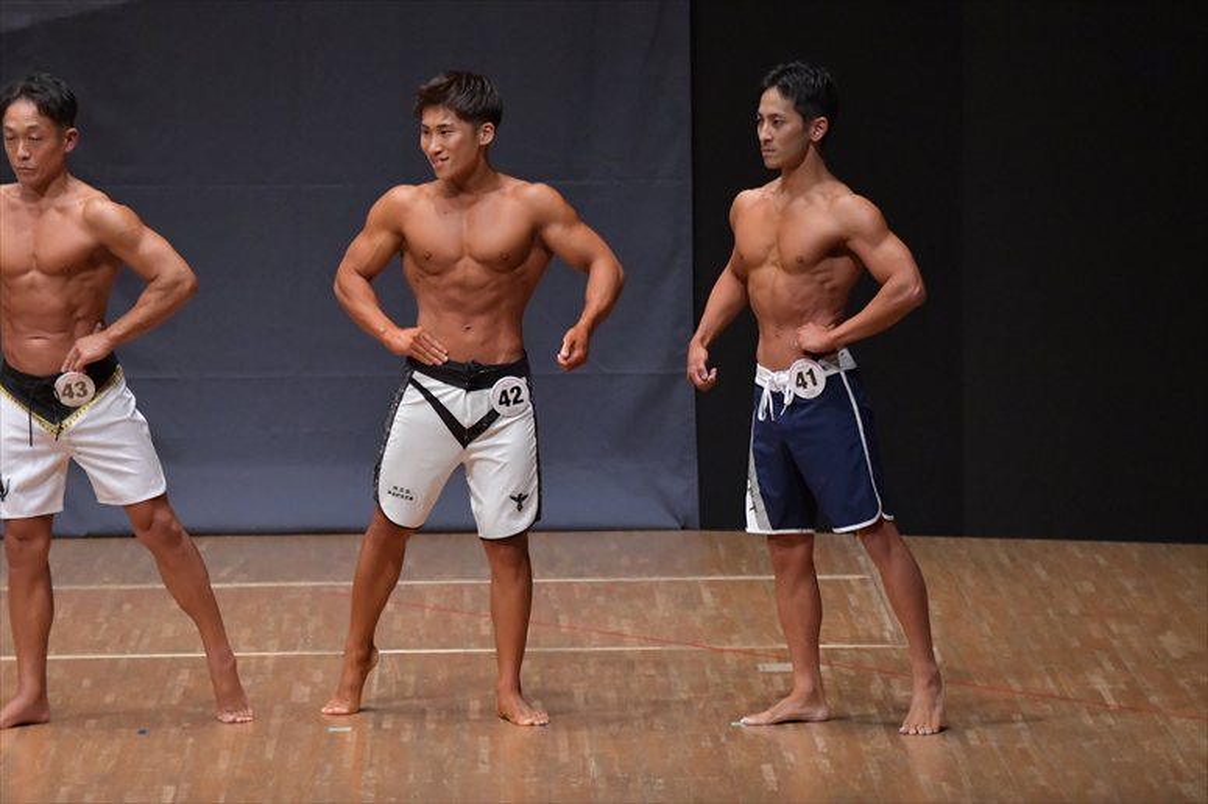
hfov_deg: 7.6
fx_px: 9056
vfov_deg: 5.1
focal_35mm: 270
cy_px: 402
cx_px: 604
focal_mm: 180
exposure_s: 1/400
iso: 6400
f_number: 5.6
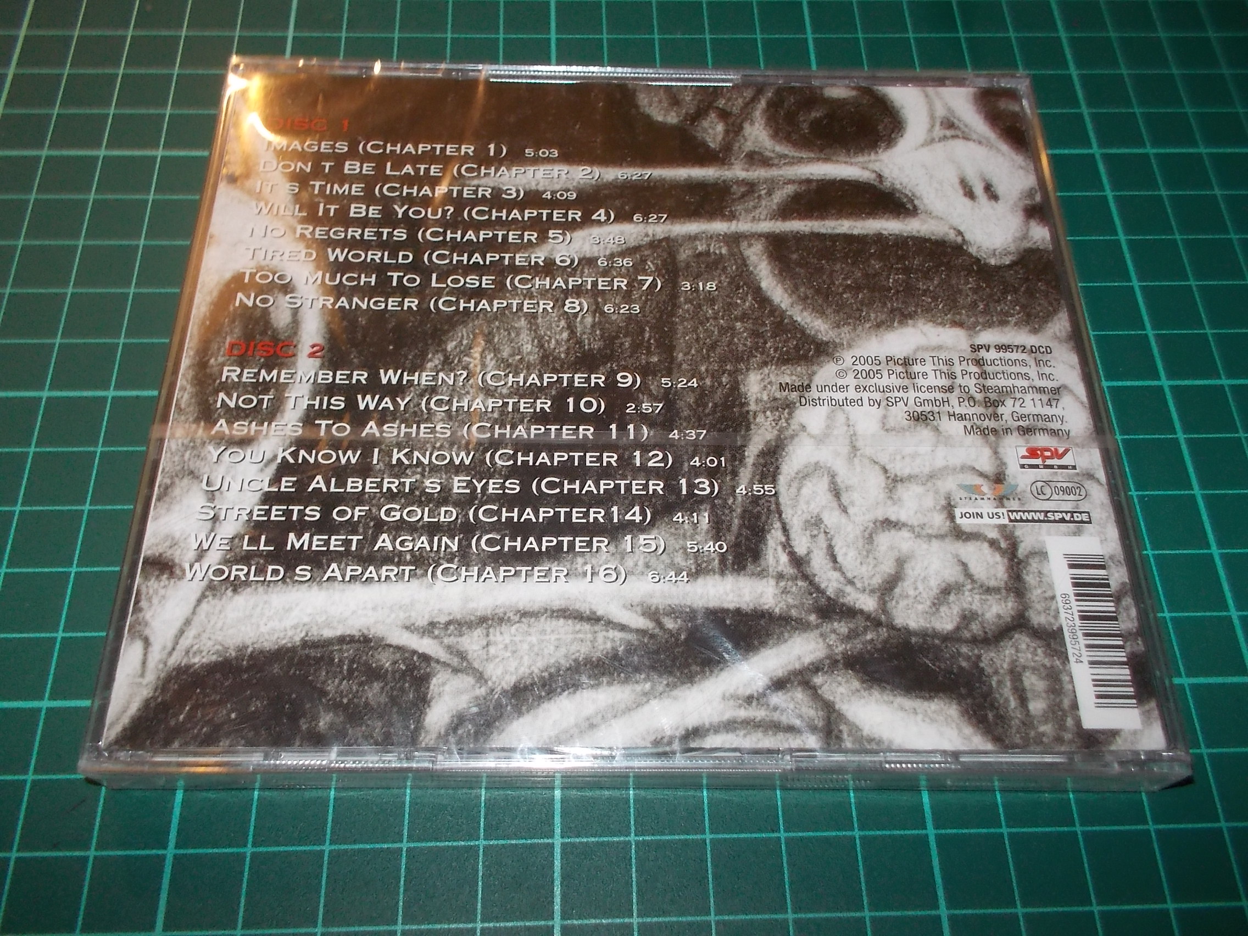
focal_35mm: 29
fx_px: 1046
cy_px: 468
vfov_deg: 48.2
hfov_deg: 61.7
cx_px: 624
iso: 200
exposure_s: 1/30
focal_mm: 4.1
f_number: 3.3
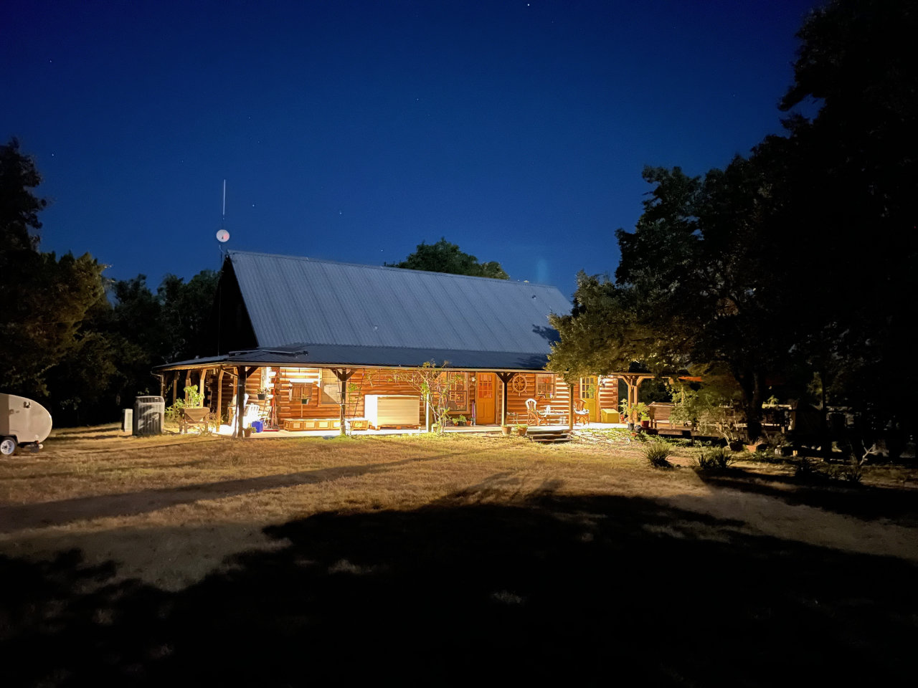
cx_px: 459
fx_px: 690
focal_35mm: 26
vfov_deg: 53.1
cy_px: 344
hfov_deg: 67.3
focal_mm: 5.1
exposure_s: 1/2
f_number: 1.6
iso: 2000
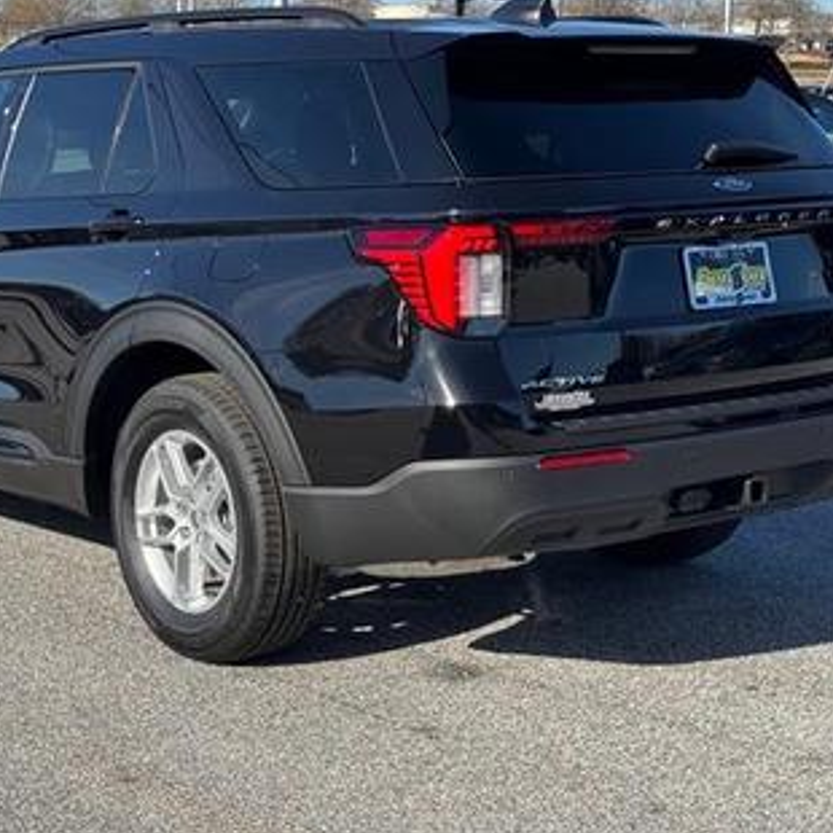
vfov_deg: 25.0
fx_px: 1879
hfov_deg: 24.9
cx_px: 314
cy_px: 333
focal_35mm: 69
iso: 64
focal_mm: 6.76
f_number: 1.78
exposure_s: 1/2415
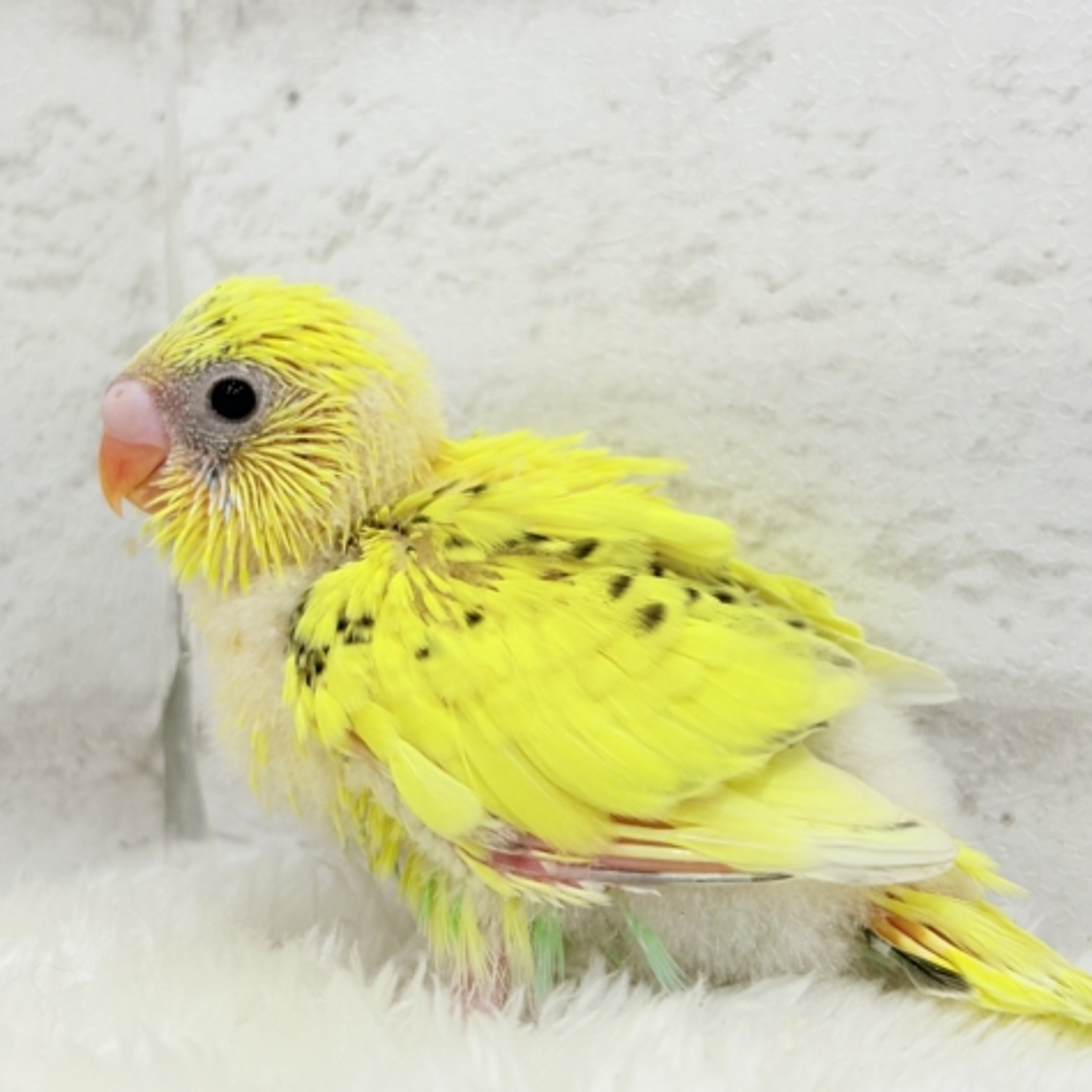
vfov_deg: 27.7
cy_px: 541
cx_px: 528
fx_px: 2213
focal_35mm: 62
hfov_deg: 27.7
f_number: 1.6
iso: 40
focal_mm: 5.96
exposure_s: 1/50
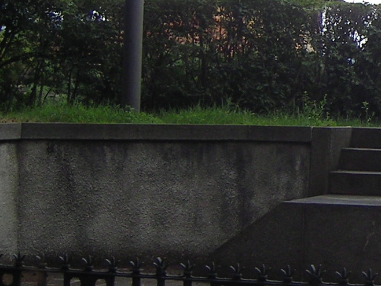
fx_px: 1233
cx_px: 552
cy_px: 49
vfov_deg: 13.2
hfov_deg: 16.2
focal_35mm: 112
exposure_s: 1/198
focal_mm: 5.6
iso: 50
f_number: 2.8
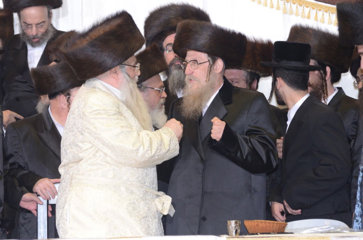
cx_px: 182
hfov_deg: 8.1
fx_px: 2566
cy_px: 120
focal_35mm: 255
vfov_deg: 5.4
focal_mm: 170
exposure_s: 1/125
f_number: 5.6
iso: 1000
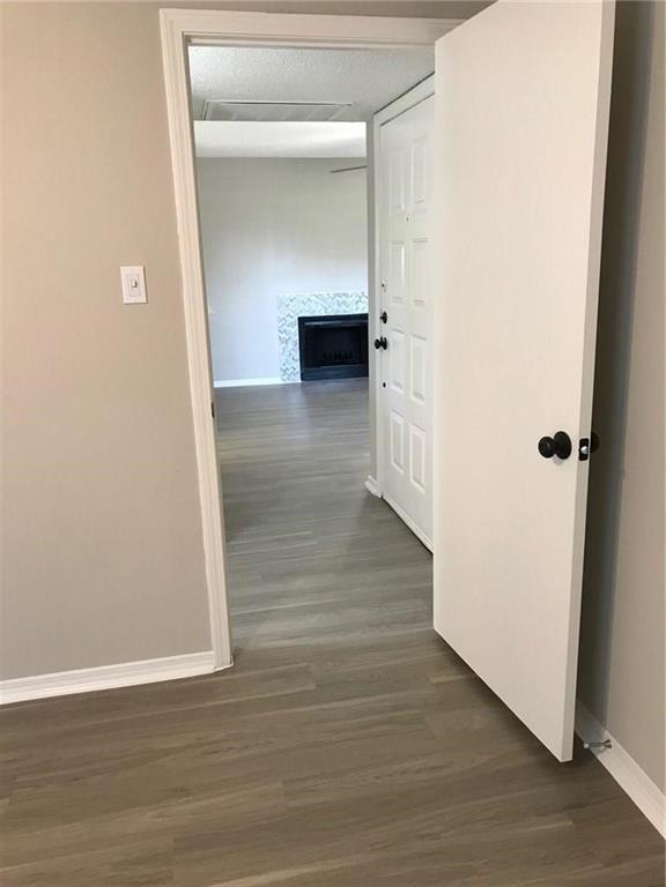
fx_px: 718
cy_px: 444
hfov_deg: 49.7
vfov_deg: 63.4
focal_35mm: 28
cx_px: 333
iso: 40
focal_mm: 3.99
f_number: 1.8
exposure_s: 1/24
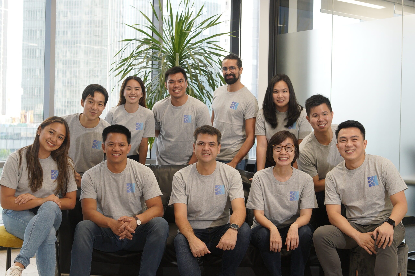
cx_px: 208
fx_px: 599
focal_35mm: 52
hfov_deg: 38.2
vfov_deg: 25.9
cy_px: 138
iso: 500
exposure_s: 1/80
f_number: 4.5
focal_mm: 35
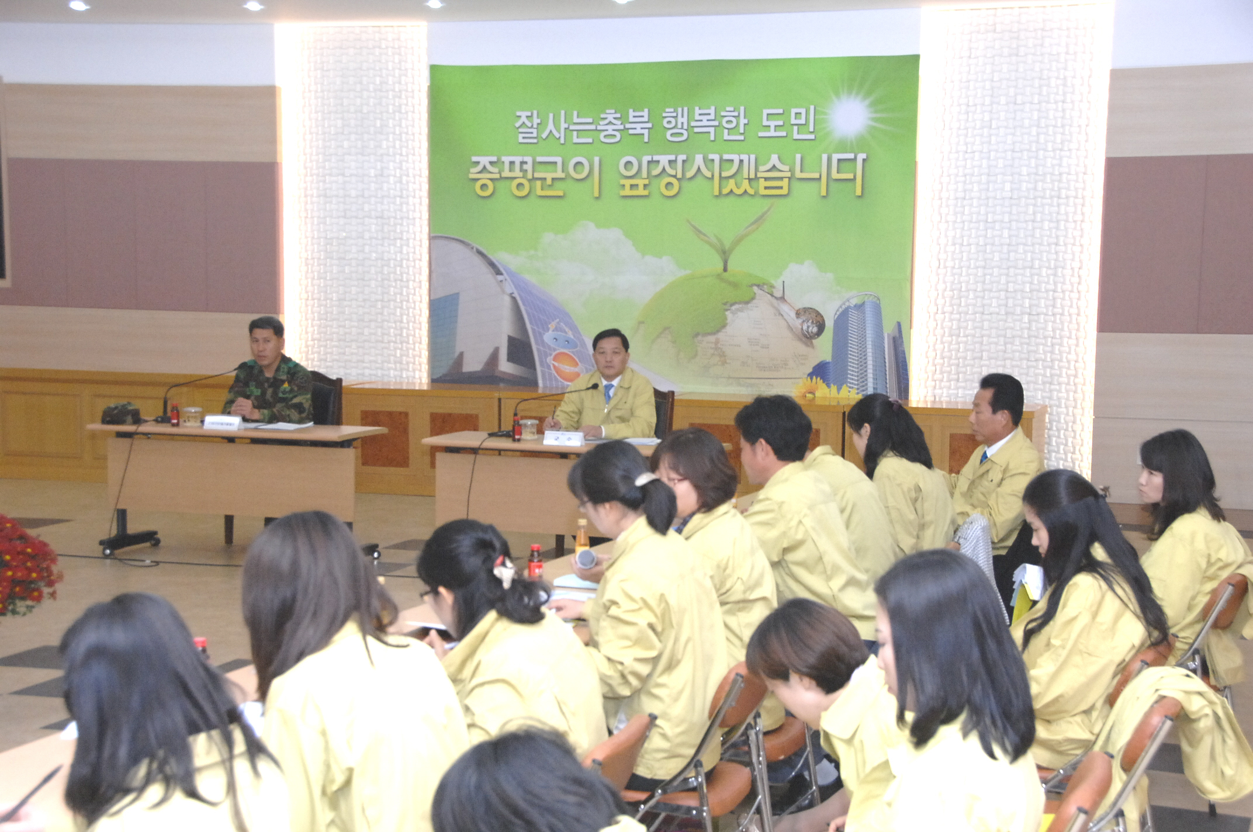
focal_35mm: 57
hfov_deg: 35.1
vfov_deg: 23.7
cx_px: 626
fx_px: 1981
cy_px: 416
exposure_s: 1/60
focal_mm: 38
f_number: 6.7
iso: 800
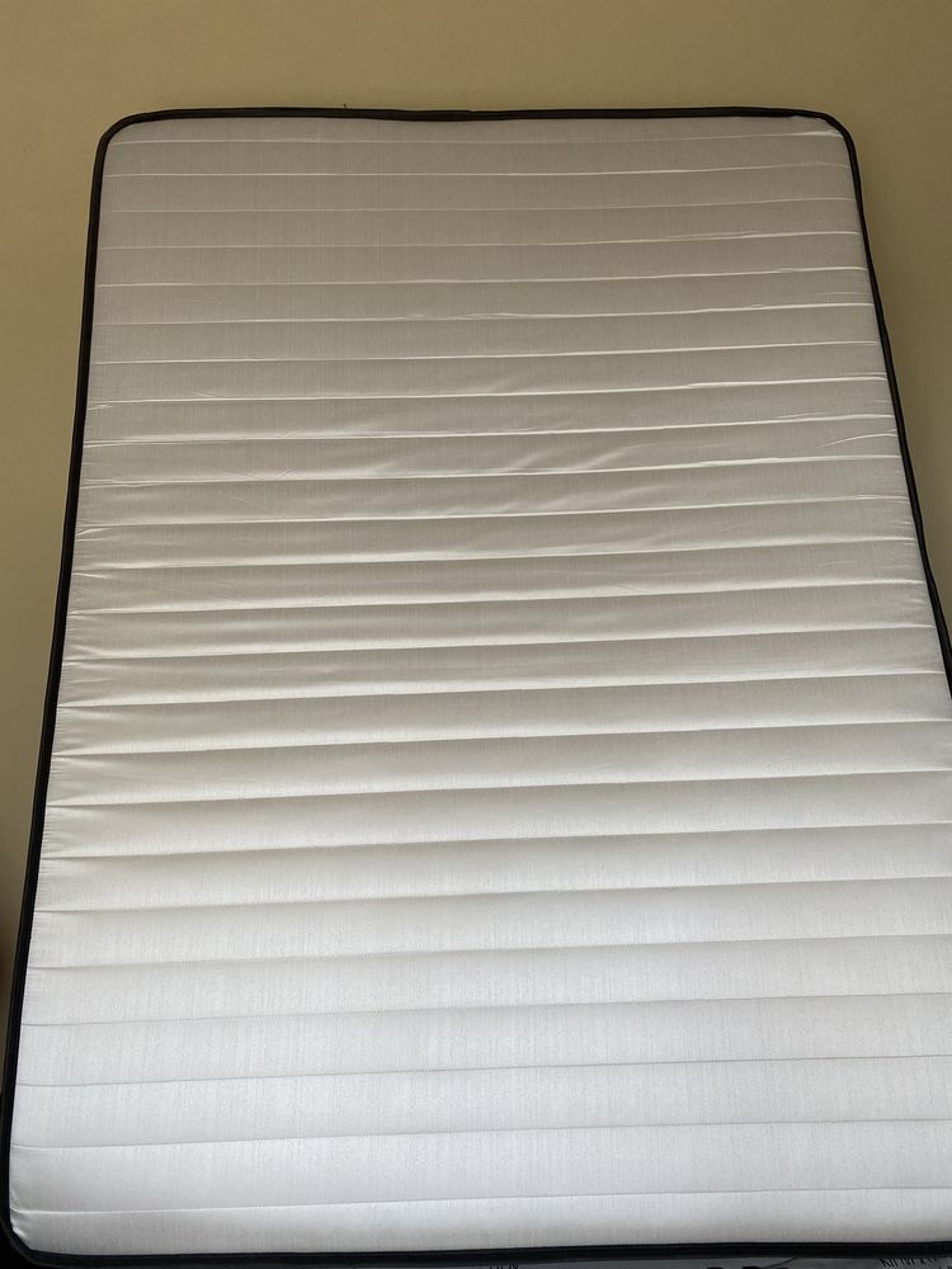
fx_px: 953
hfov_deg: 53.1
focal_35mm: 26
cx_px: 476
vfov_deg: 67.3
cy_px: 634
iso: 125
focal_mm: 4.25
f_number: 1.8
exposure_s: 1/114
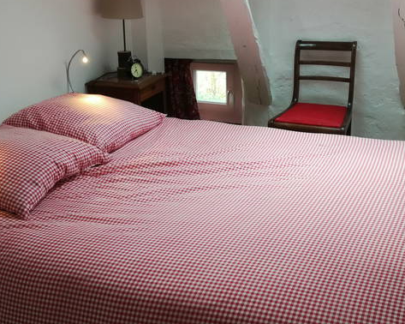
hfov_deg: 42.0
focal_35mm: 44
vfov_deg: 33.8
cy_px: 105
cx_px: 188
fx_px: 527
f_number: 2
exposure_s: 1/60
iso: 80
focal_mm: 3.79
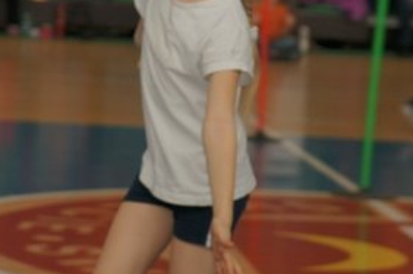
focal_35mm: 242
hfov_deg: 8.5
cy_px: 9
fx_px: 2772
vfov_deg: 5.6
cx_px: 91
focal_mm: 70
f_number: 4
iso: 400
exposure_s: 1/160
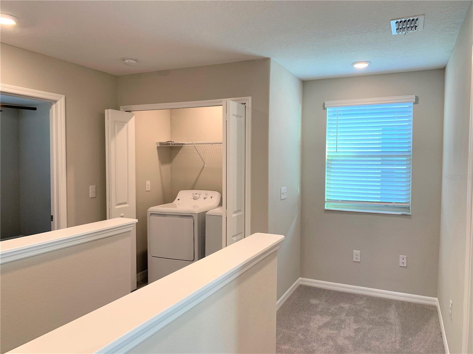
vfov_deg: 53.1
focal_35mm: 26
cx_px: 236
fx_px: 355
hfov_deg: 67.3
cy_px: 177
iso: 50
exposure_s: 1/60
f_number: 1.8
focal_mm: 4.25
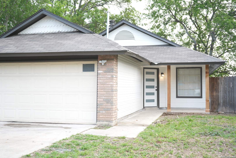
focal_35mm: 42
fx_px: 276
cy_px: 79
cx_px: 118
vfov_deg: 31.9
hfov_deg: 46.4
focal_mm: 42
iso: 100
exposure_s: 1/60
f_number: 4.5
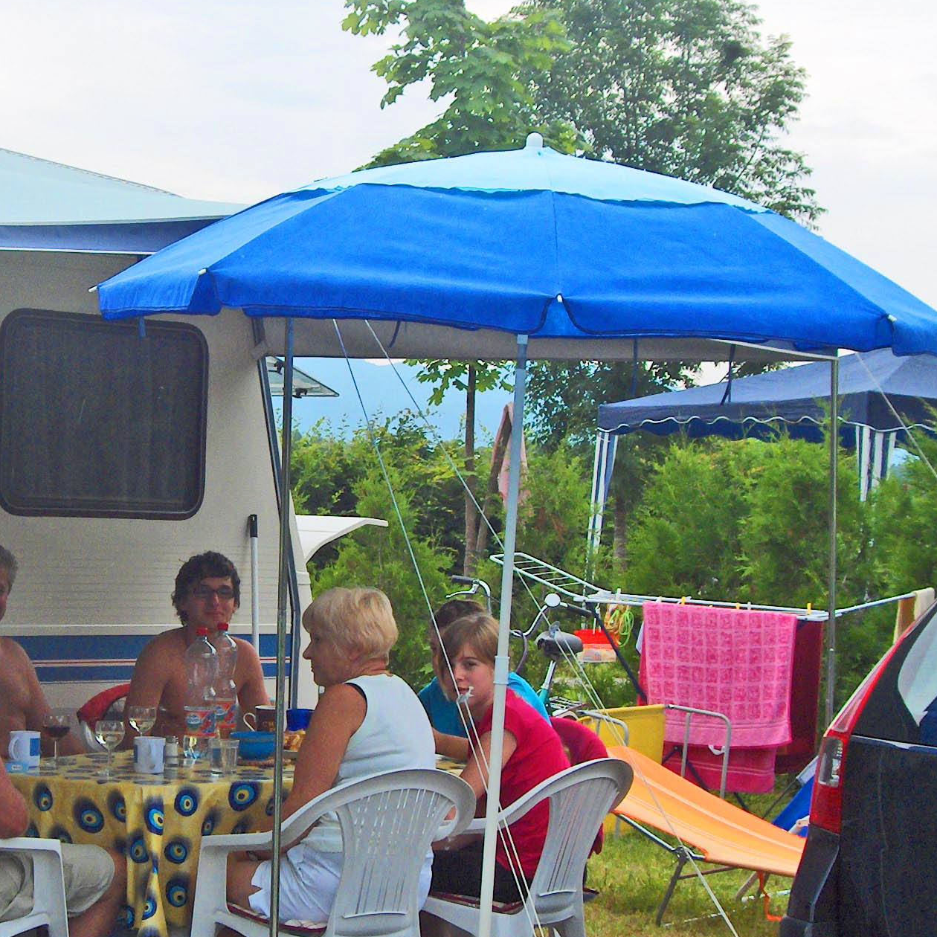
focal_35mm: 88
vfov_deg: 19.7
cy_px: 526
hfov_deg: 19.6
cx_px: 249
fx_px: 2695
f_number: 5
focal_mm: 9
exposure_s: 1/195
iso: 100
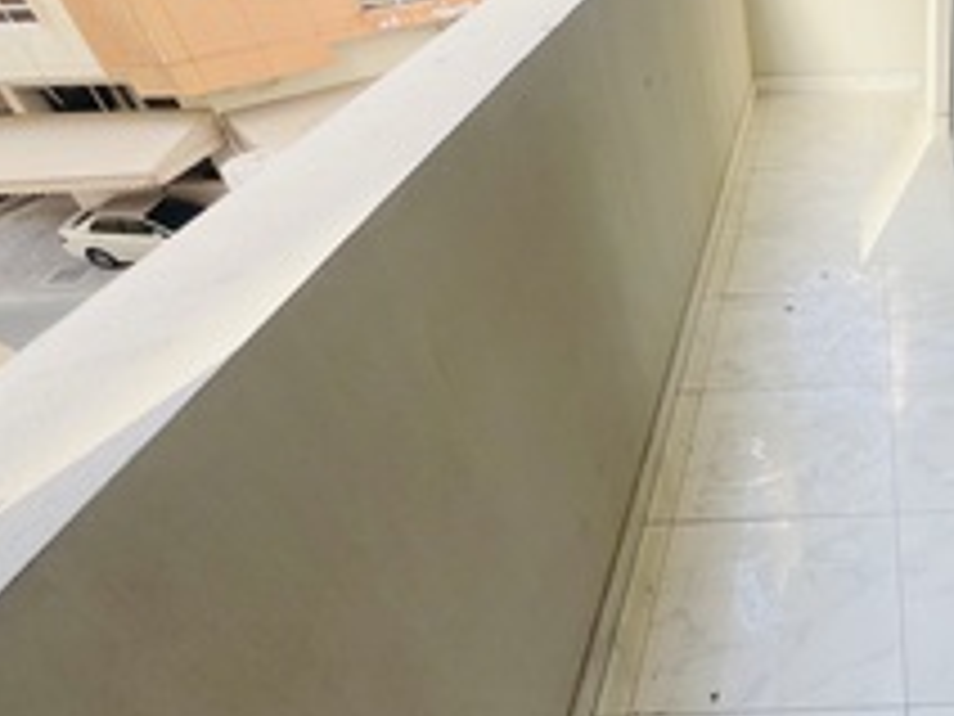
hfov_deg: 54.4
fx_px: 772
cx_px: 875
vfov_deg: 48.3
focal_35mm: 28
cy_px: 516
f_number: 1.8
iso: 32
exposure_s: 1/127
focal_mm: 1.57
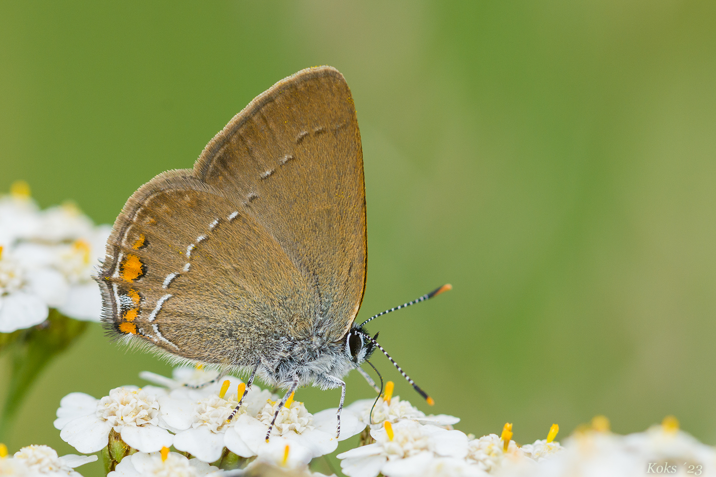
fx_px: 3977
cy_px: 238
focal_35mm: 200
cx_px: 358
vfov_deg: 6.9
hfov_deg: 10.3
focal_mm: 200
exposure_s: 1/250
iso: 500
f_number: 8
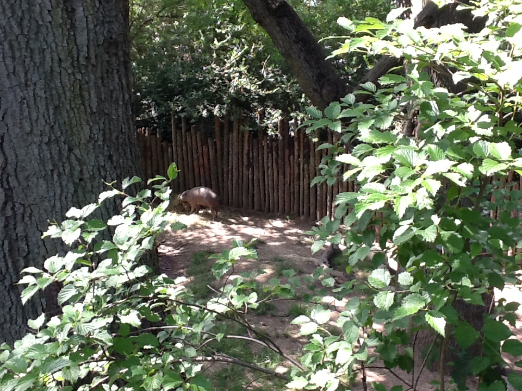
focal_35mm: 32
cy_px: 196
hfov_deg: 56.8
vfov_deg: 44.2
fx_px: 483
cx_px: 261
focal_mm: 2.03
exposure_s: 1/120
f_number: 2.4
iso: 100
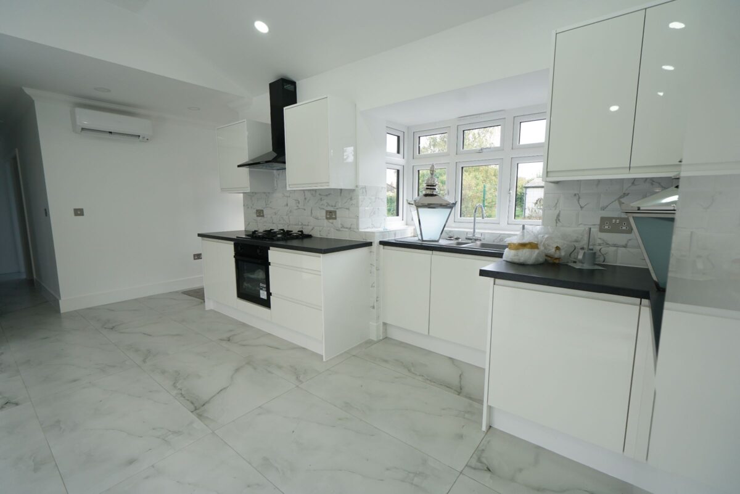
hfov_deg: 96.7
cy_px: 247
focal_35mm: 16
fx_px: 329
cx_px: 370
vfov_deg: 73.8
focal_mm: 16
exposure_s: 1/125
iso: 500
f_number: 5
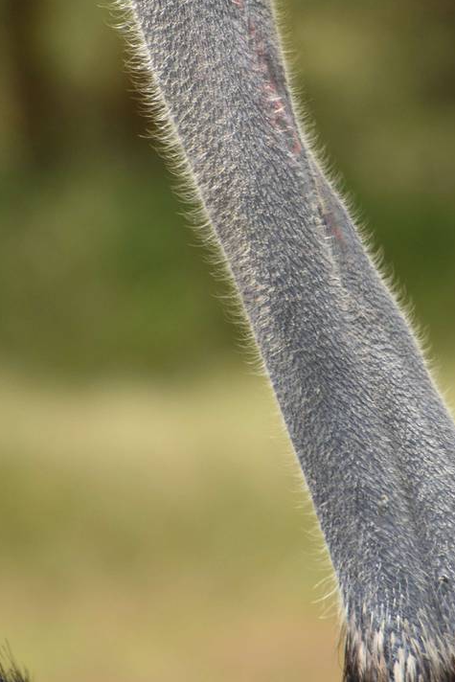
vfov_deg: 2.0
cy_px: 102
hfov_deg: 1.4
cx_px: 229
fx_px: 19156
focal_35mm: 1011
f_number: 6.3
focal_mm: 300
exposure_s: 1/2000
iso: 640
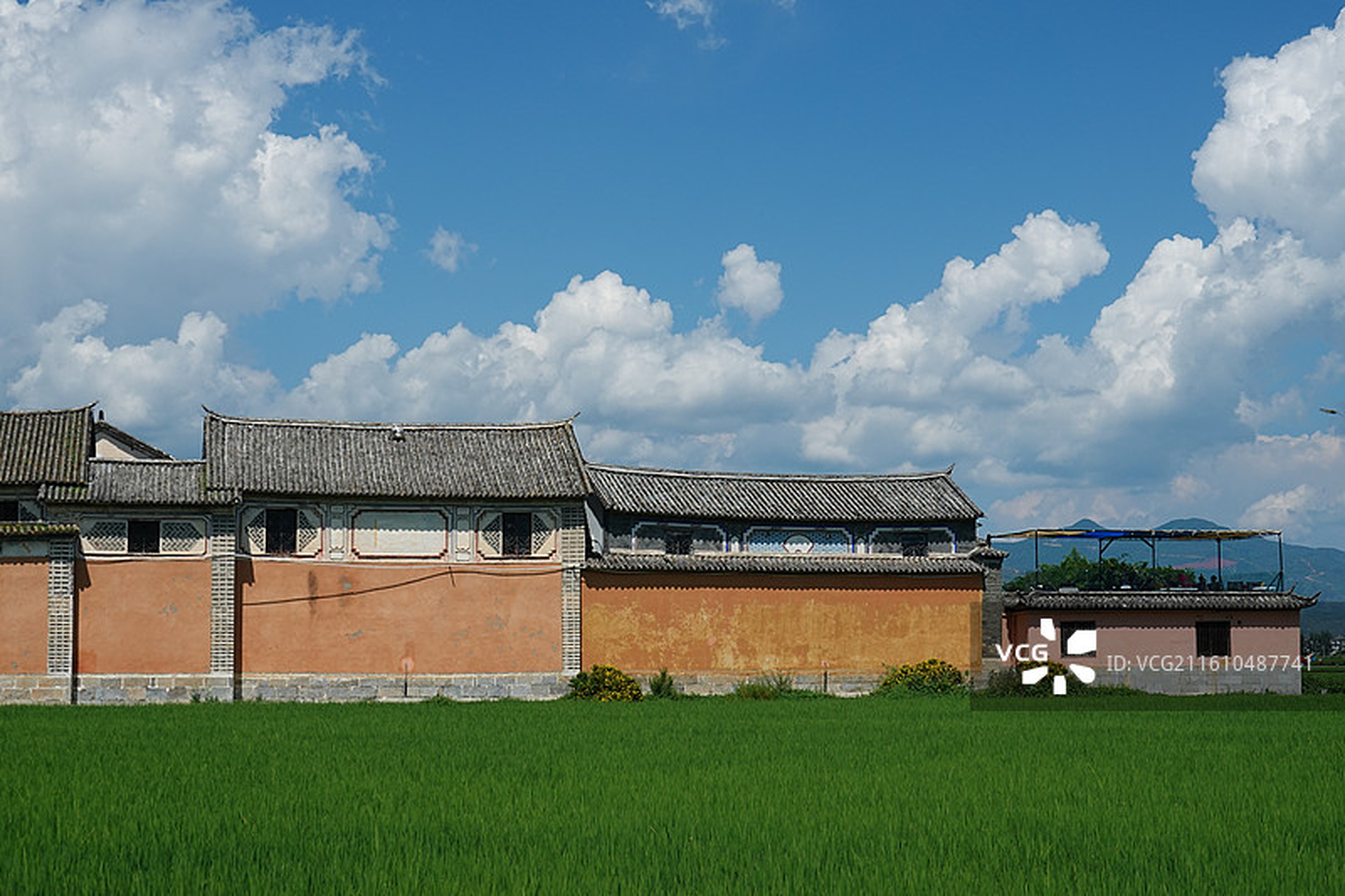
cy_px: 448
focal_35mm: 62
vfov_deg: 21.9
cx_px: 672
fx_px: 2316
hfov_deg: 32.4
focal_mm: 22.92
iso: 125
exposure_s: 1/1000
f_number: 6.3
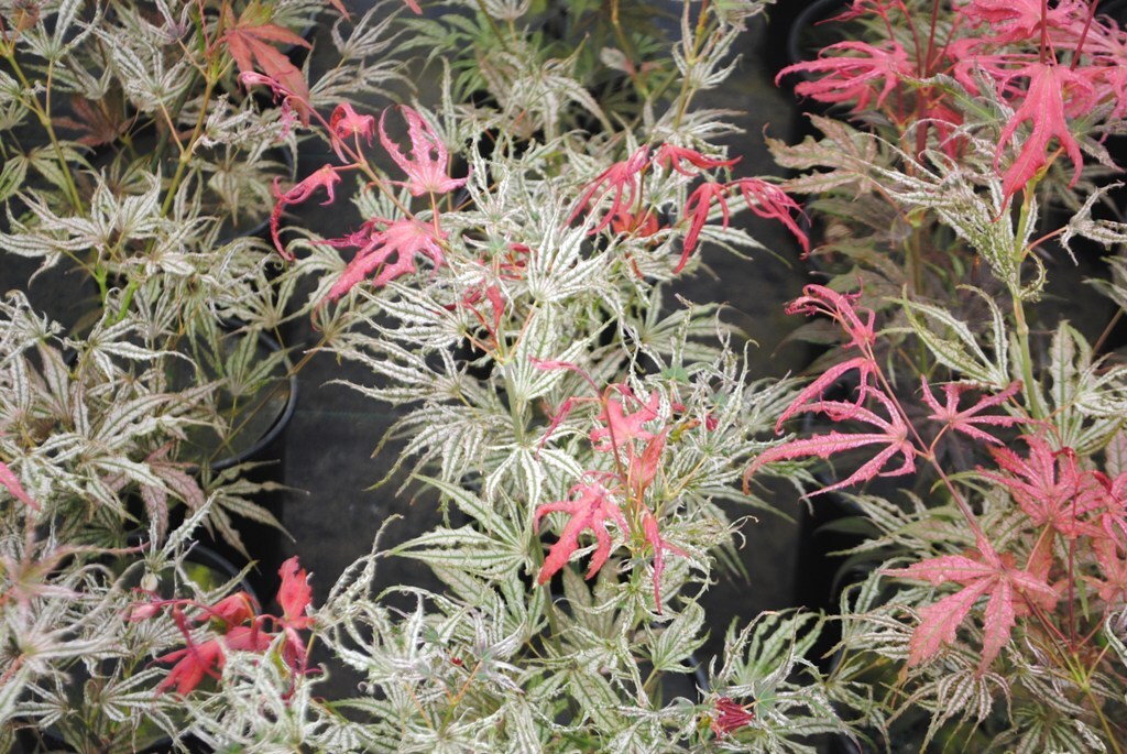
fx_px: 2585
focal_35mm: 82
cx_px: 564
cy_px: 377
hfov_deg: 24.6
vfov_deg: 16.6
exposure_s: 1/100
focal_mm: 55
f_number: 5.6
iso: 200
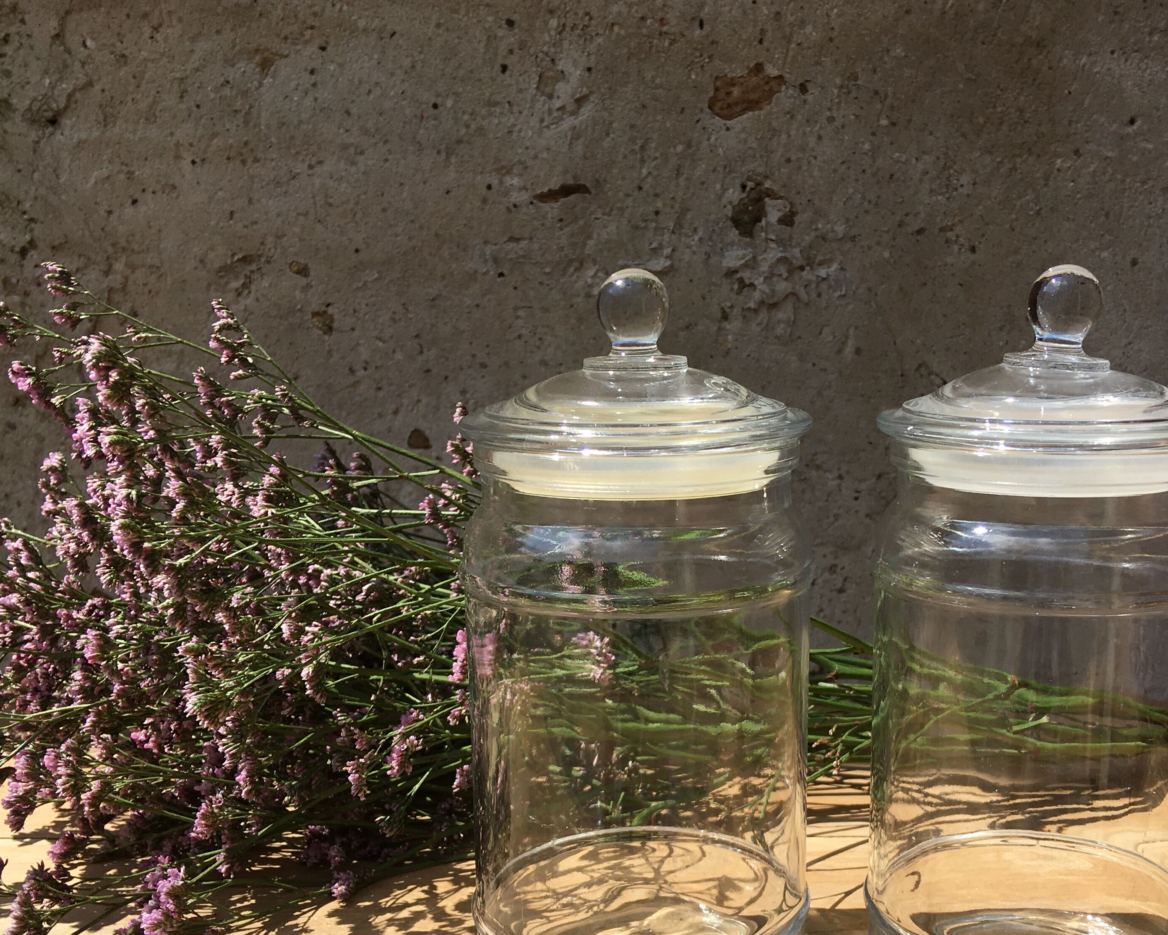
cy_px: 610
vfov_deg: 36.2
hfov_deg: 44.4
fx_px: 1417
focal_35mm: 41
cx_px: 730
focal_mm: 4.15
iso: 25
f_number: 2.2
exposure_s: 1/1789
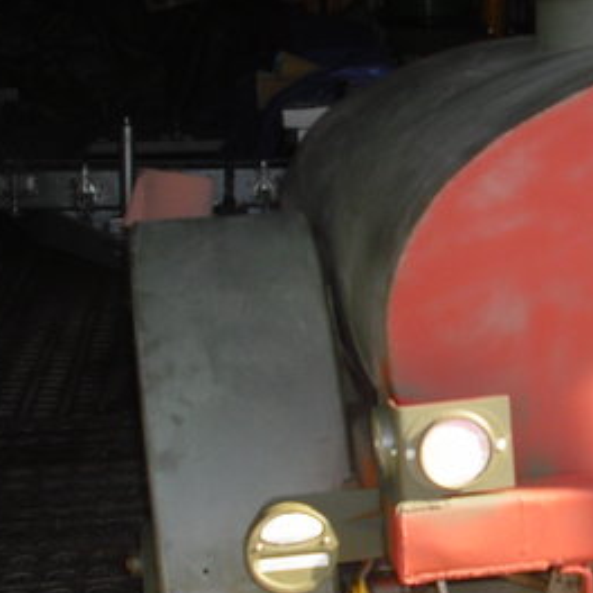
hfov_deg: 18.5
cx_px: 717
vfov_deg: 19.5
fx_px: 1725
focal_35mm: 89
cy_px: 318
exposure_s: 1/400
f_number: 2.8
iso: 100
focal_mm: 6.2
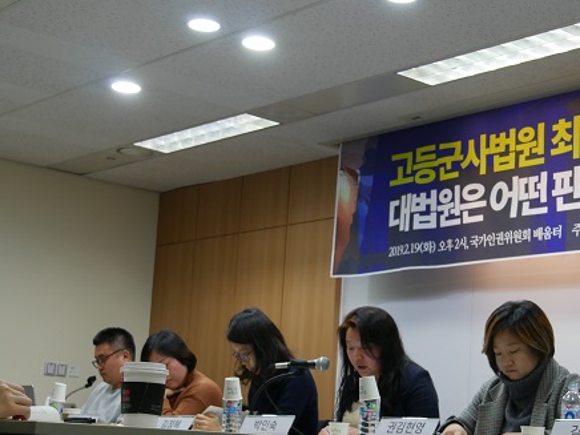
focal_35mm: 77
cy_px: 249
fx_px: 1290
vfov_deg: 19.1
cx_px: 391
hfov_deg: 25.2
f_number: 4.9
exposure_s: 1/50
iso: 800
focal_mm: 28
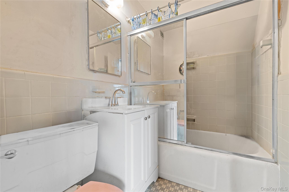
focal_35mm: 14
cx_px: 144
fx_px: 112
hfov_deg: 104.3
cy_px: 96
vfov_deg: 81.2
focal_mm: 14
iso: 500
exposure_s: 3.2
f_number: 10
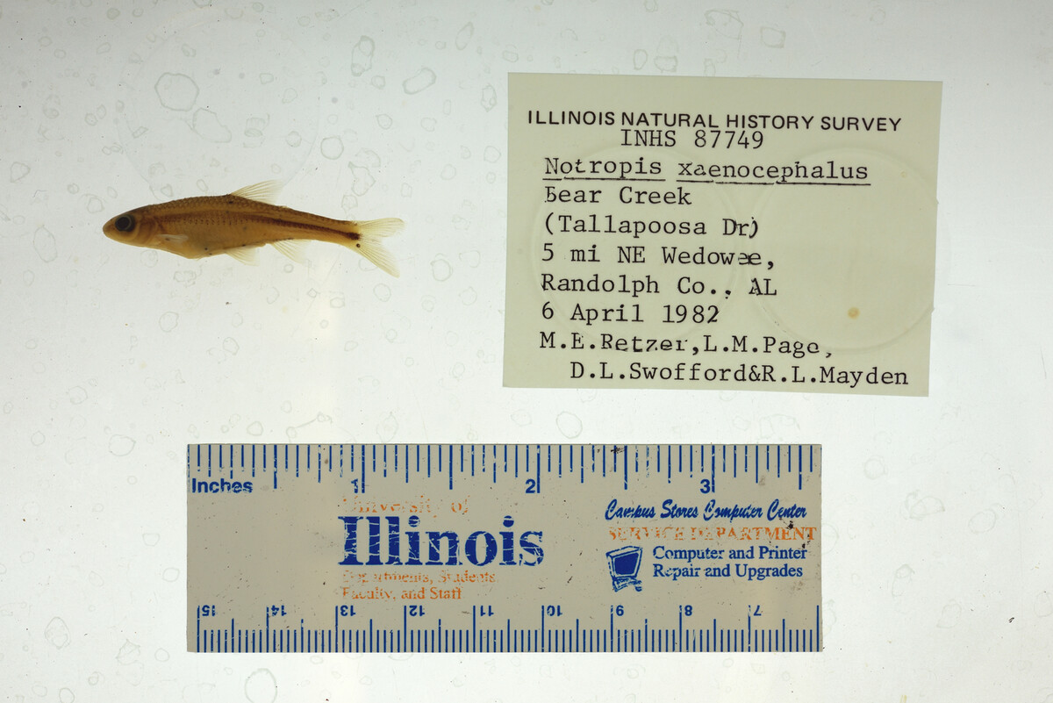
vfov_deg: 22.6
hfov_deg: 33.4
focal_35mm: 60
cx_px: 526
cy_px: 352
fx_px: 1756
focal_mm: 60
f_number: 10
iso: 100
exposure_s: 1/200
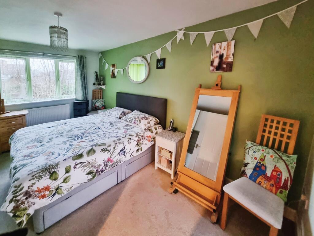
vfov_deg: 90.0
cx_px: 157
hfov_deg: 106.2
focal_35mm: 13
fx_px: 118
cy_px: 118
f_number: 2.2
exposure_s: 1/25
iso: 800
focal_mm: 2.2
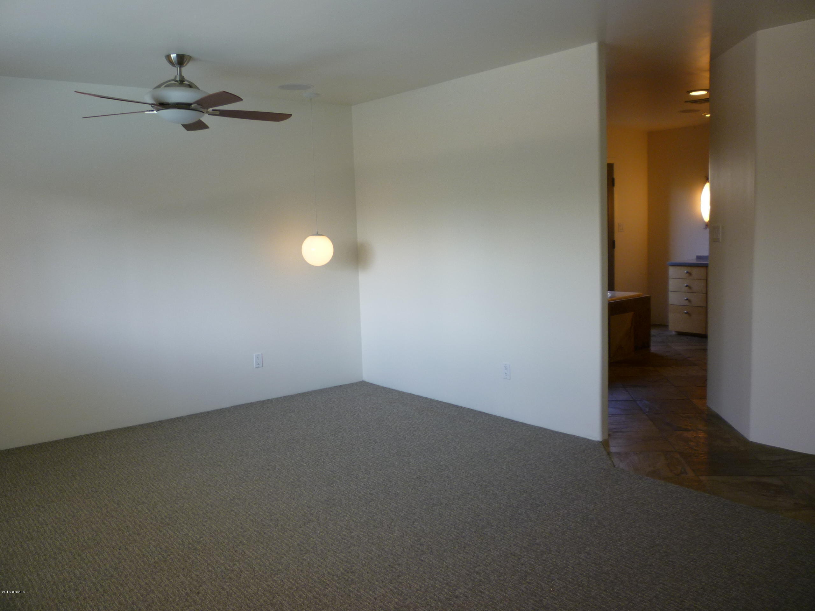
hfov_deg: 61.7
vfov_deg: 48.2
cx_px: 408
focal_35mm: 29
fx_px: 683
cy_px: 306
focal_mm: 5.2
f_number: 3.3
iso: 100
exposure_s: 1/30
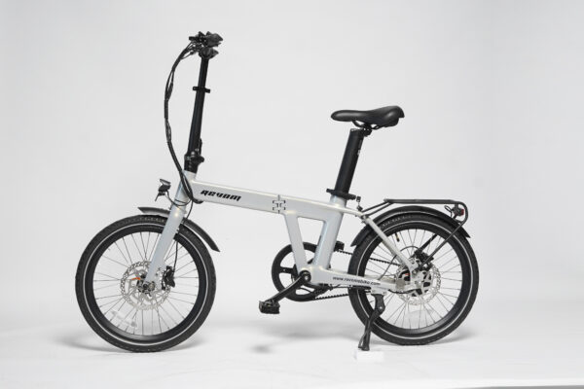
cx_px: 292
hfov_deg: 38.2
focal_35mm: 52
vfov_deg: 26.0
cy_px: 194
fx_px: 843
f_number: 7.1
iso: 1000
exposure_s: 1/125
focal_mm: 35
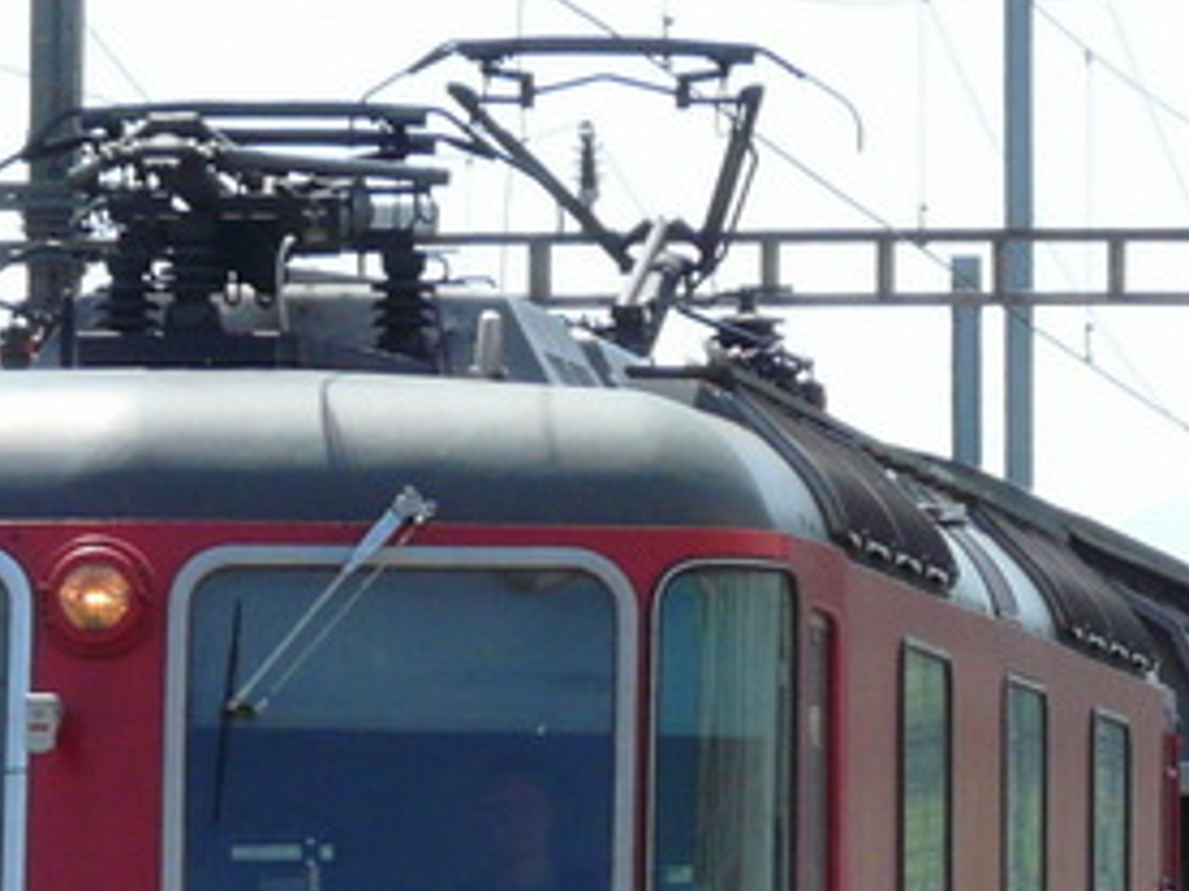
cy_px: 986
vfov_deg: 3.0
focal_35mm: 490
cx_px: 629
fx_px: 16831
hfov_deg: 4.0
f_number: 5.6
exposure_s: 1/320
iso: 100
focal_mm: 22.1
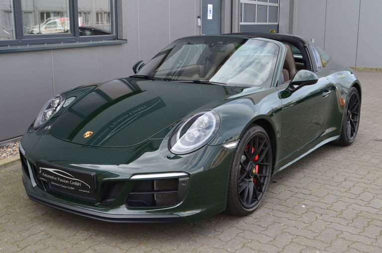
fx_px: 476
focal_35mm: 45
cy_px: 126
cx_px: 191
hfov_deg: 43.7
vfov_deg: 29.7
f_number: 10
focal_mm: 30
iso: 320
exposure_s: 1/60
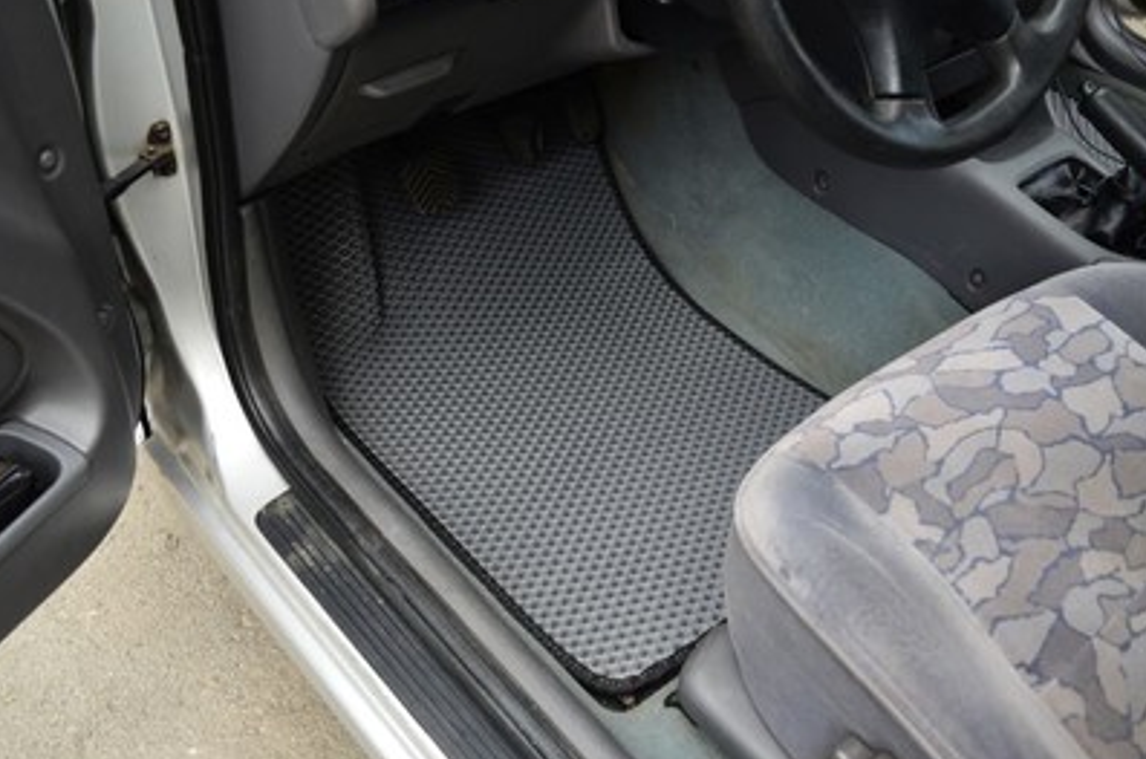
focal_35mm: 37
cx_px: 574
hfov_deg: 52.6
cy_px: 384
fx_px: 1161
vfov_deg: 36.2
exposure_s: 1/100
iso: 400
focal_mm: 23
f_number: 5
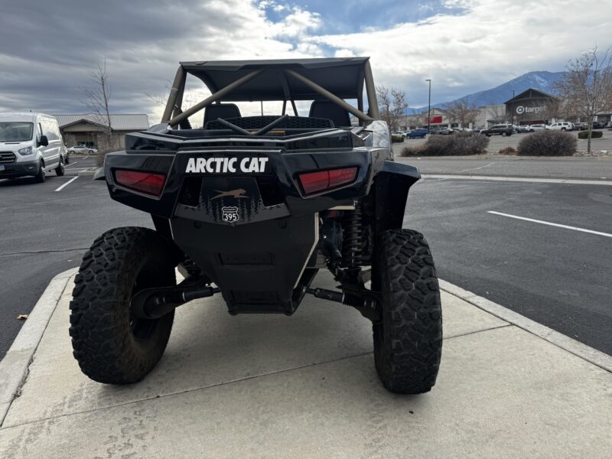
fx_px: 424
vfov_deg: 56.8
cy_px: 230
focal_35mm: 24
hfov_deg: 71.6
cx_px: 306
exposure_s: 1/1488
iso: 80
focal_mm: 6.76
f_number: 1.78
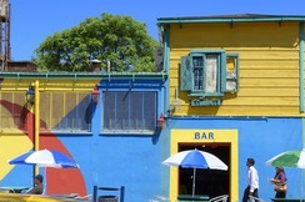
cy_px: 167
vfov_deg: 26.3
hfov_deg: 39.2
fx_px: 423
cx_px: 102
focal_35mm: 50
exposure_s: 1/250
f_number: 10
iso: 200
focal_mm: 29
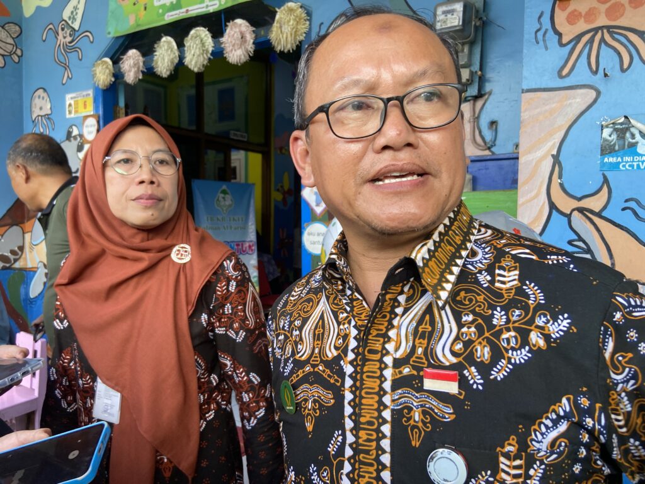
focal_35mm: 26
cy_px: 242
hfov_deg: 67.3
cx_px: 322
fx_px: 484
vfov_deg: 53.1
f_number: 1.8
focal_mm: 4.25
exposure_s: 1/100
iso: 80
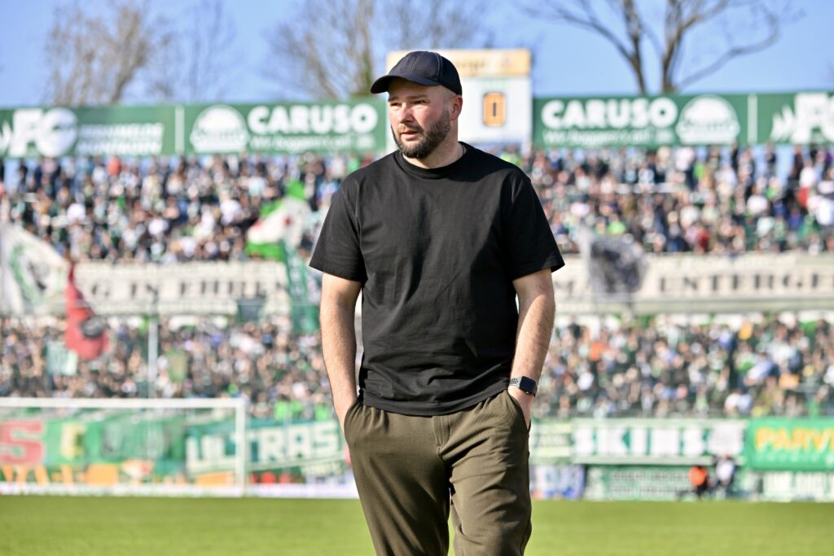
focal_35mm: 165
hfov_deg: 12.5
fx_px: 3823
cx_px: 417
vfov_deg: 8.3
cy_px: 278
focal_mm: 165
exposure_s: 1/1250
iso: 400
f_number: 5.6
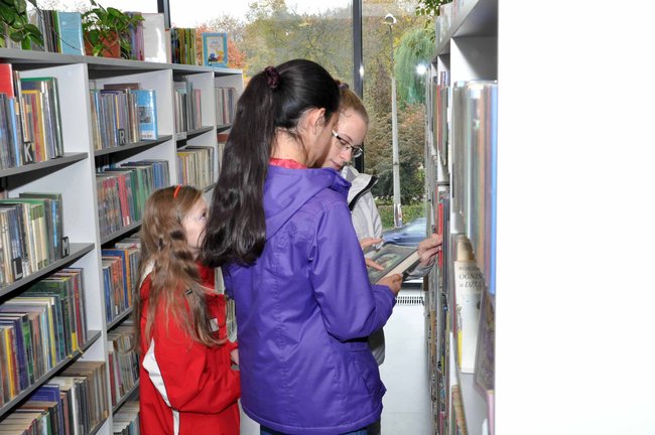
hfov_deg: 45.0
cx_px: 328
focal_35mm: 44
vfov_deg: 30.8
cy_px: 218
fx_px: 791
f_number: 13
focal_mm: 29
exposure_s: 1/60
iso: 800
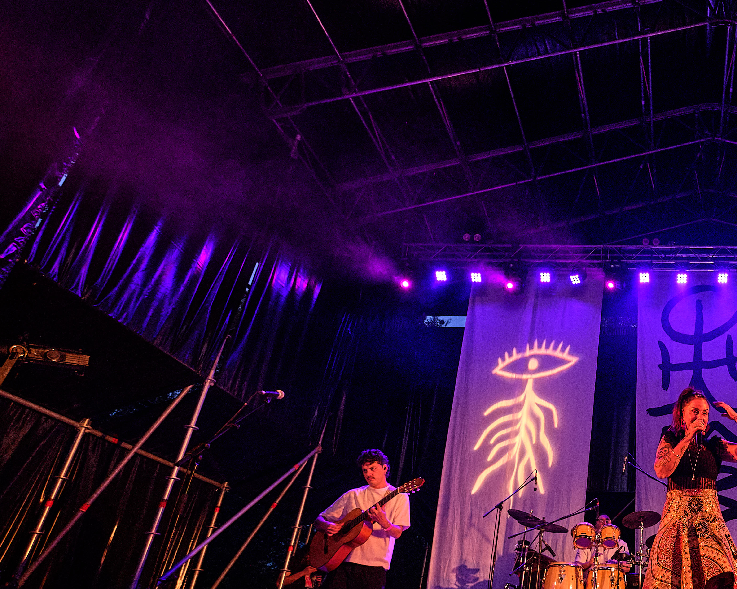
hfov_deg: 54.2
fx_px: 589
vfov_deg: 52.7
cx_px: 687
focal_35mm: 27
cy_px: 366
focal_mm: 10
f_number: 4
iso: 1250
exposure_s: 1/200
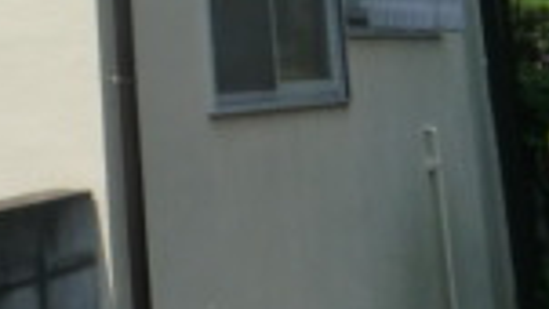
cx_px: -407
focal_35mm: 134
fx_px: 1951
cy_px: -440
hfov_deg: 14.3
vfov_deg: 8.3
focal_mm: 5.2
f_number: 7.9
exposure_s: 1/250
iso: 80
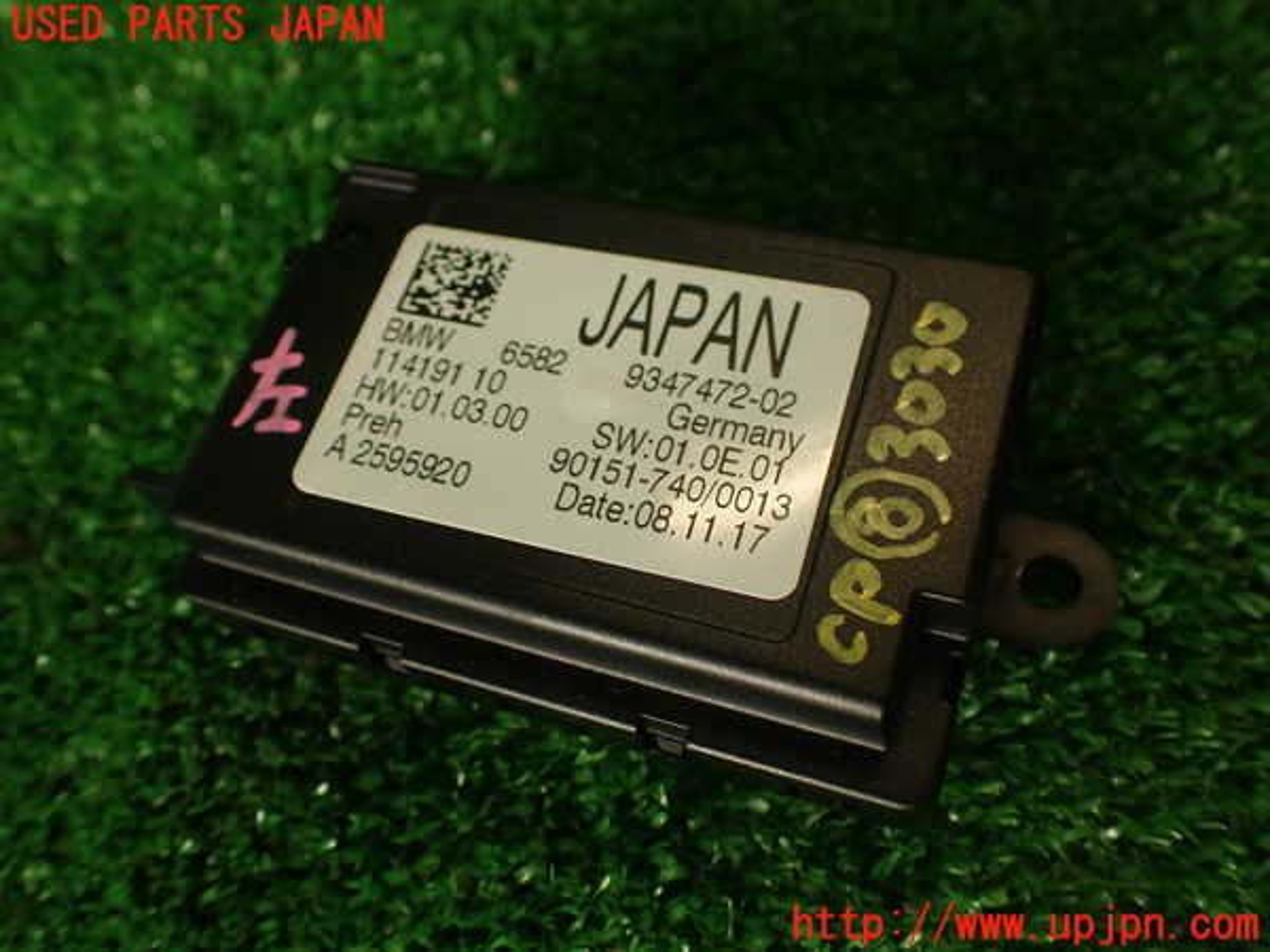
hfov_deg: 60.0
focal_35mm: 30
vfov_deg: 46.8
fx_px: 1101
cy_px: 476
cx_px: 635
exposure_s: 1/100
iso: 100
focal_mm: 5.4
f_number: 2.3
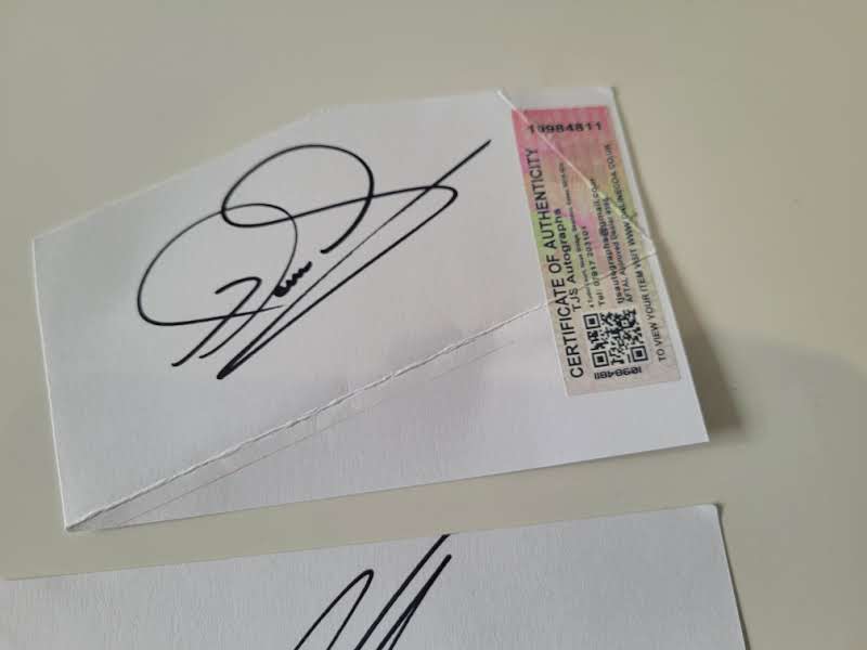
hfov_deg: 67.3
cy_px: 325
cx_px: 434
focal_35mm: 26
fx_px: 651
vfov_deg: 53.1
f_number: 1.8
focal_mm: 5.4
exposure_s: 1/100
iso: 100
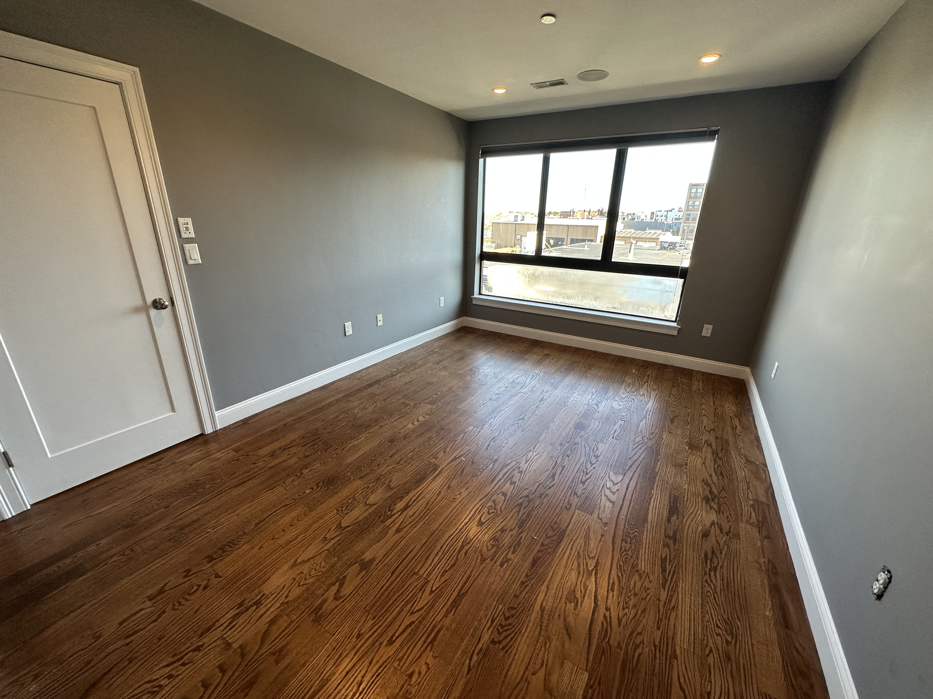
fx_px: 377
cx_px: 466
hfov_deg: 102.1
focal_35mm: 14
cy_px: 350
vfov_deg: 85.7
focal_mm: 2.22
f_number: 2.2
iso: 100
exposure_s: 1/118
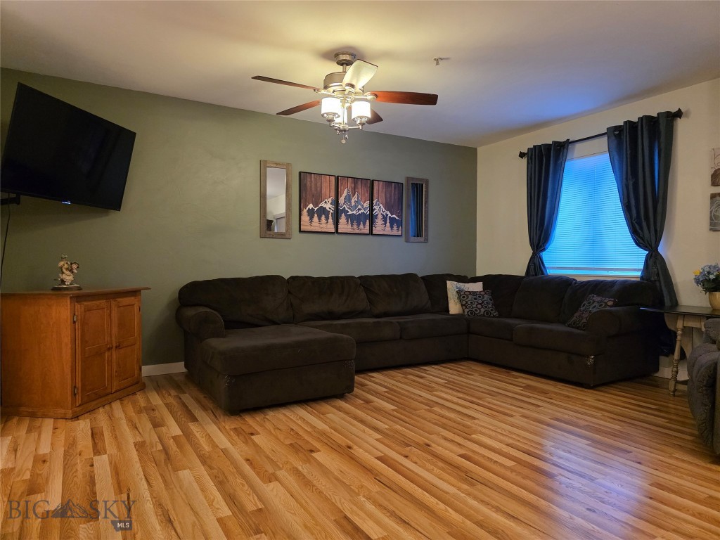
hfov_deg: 73.9
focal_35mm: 23
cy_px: 270
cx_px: 360
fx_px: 478
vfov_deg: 58.9
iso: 1000
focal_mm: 6.3
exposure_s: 1/120
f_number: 1.7
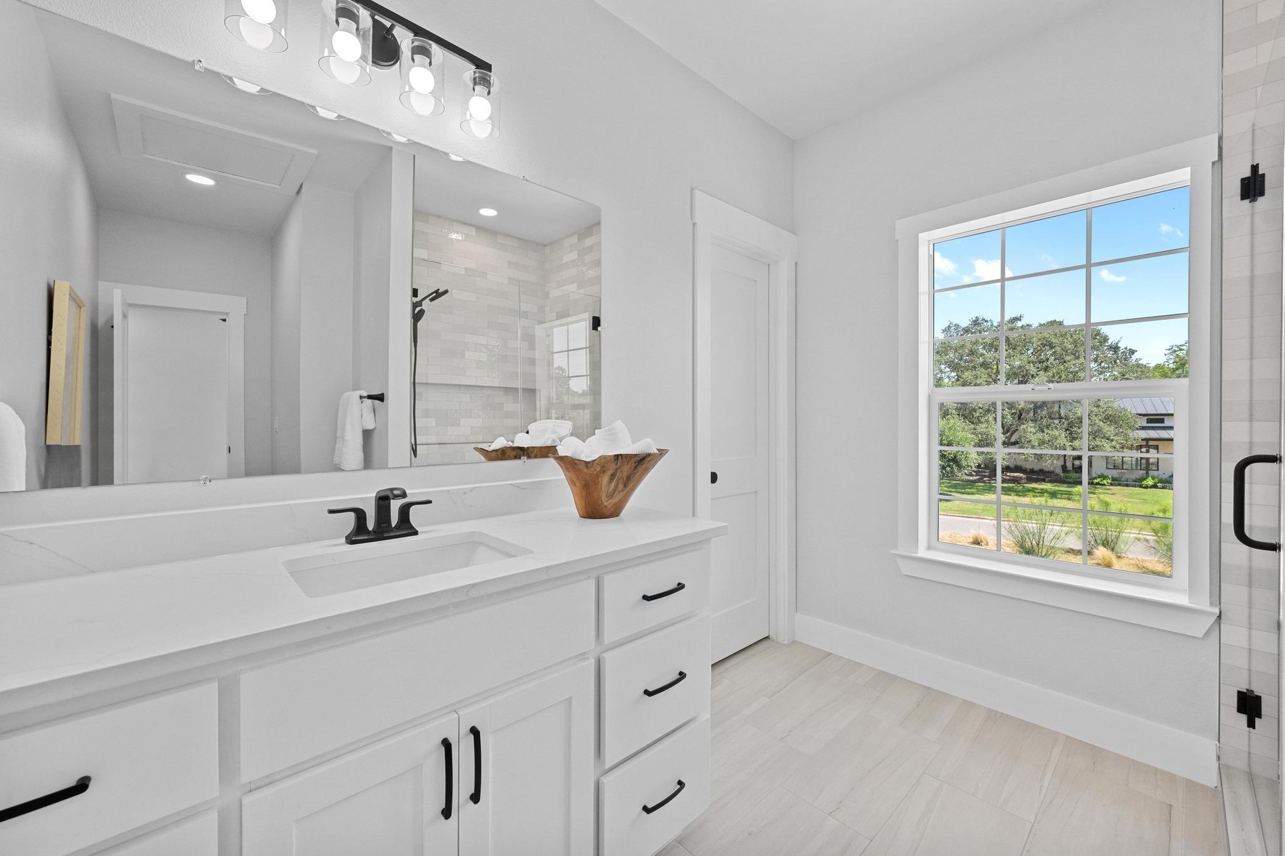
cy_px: 428
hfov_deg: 104.3
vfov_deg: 81.2
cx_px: 642
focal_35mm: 14
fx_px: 500
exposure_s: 1/200
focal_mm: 14
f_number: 7.1
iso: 2000
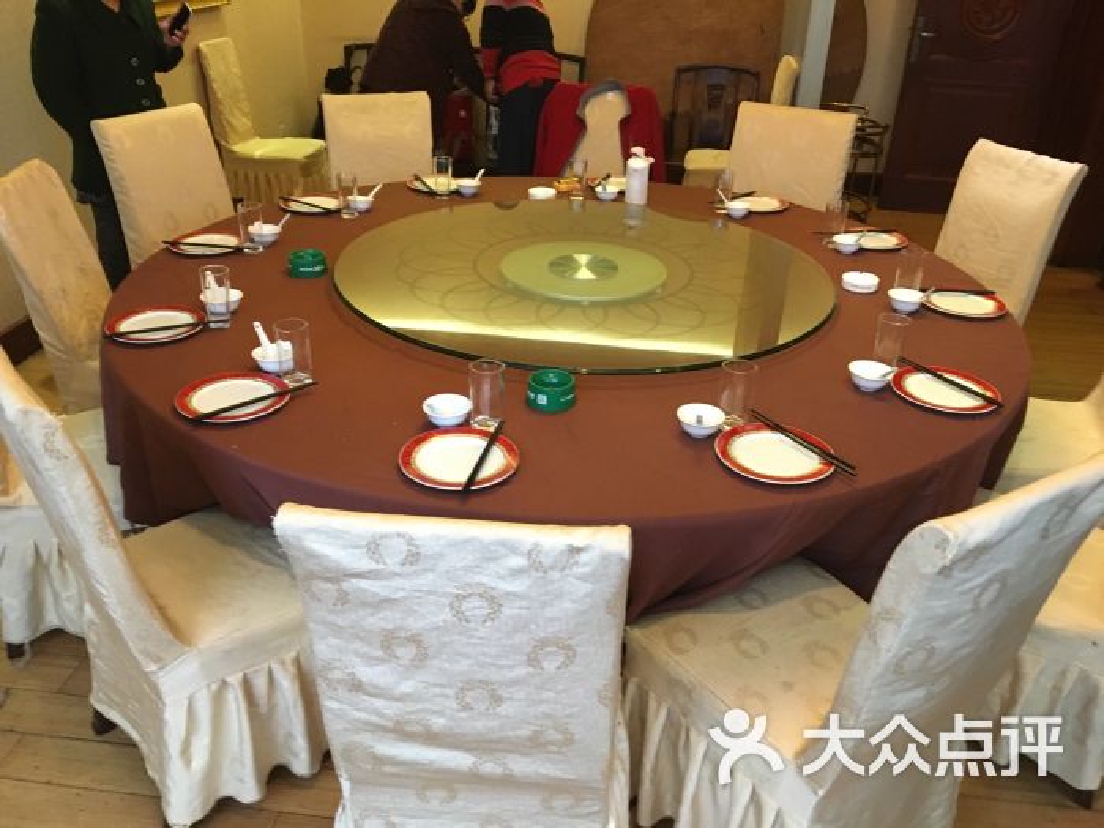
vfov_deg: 48.2
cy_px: 414
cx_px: 552
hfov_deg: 61.7
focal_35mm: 29
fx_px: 925
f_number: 2.2
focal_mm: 4.15
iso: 200
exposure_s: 1/17
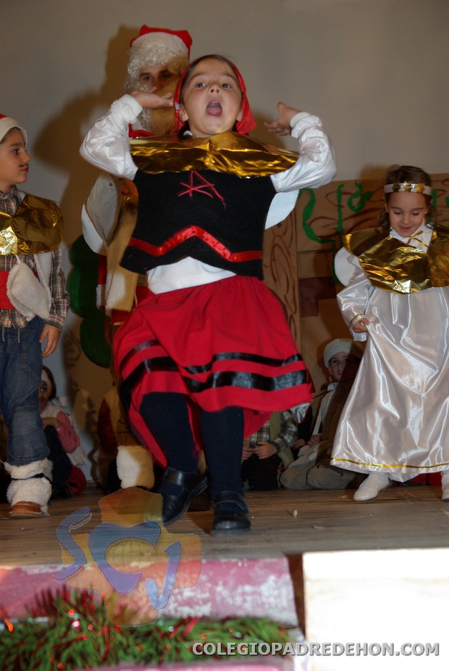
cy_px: 336
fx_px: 1400
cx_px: 224
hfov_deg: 18.2
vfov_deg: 27.0
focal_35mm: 75
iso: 400
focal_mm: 50
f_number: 5.6
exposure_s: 1/60
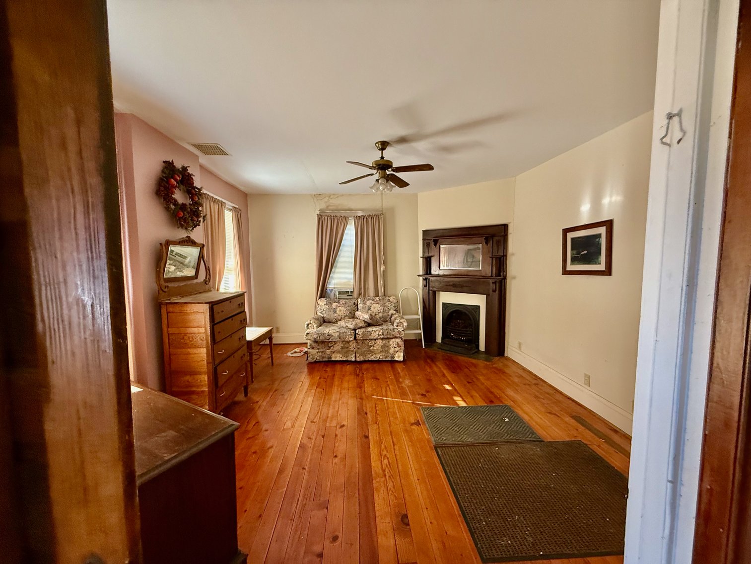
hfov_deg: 102.1
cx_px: 376
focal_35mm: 14
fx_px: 304
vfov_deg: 85.7
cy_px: 282
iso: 320
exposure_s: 1/77
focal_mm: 2.22
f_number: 2.2
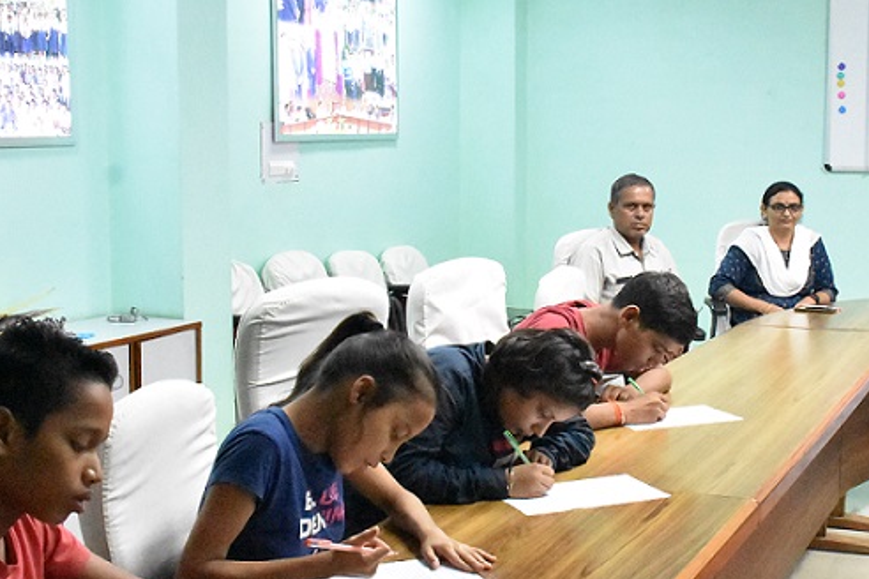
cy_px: 307
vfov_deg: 23.4
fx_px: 1400
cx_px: 586
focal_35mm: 58
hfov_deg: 34.1
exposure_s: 1/320
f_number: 9
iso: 25600
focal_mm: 22
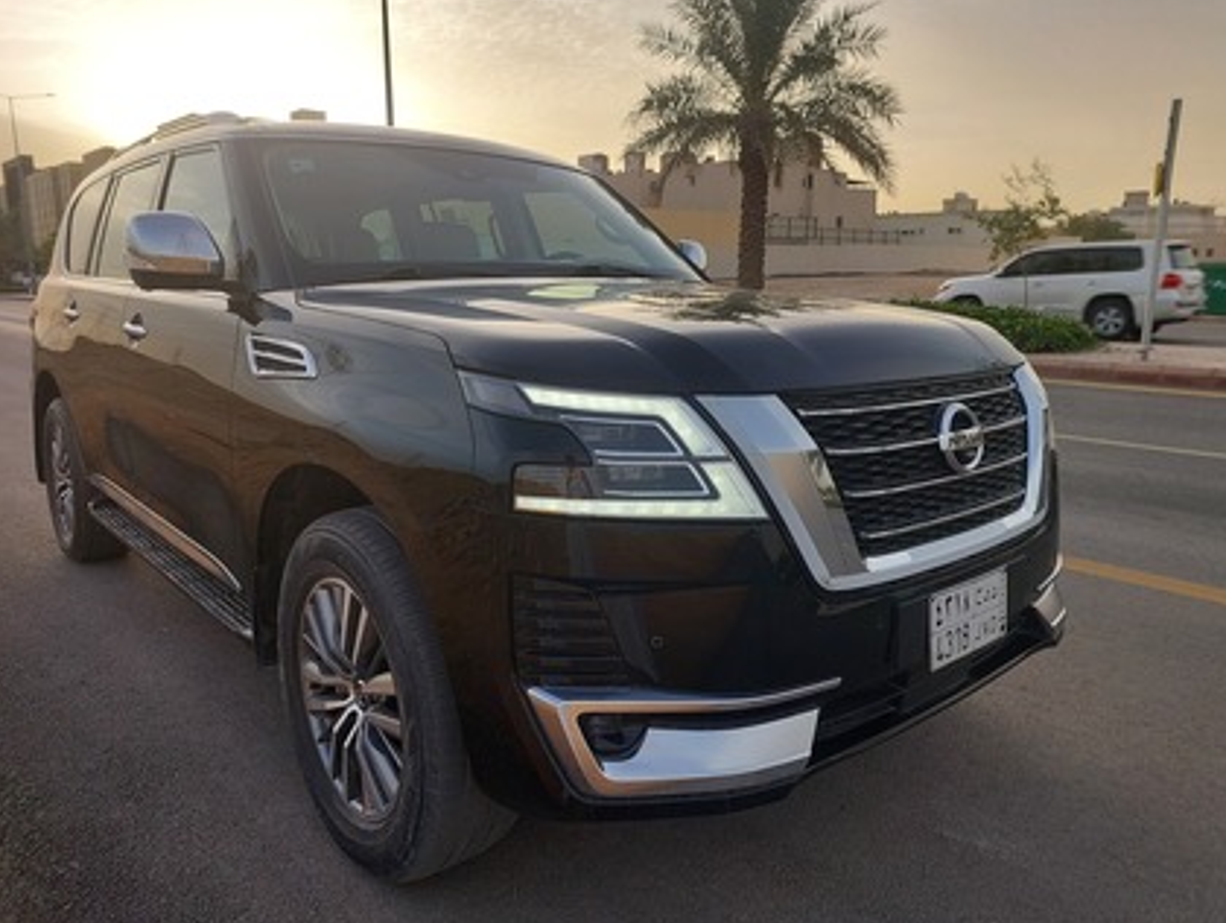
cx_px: 597
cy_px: 454
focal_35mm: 25
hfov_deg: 69.3
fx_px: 886
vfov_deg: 55.0
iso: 25
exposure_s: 1/300
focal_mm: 5.06
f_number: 1.8
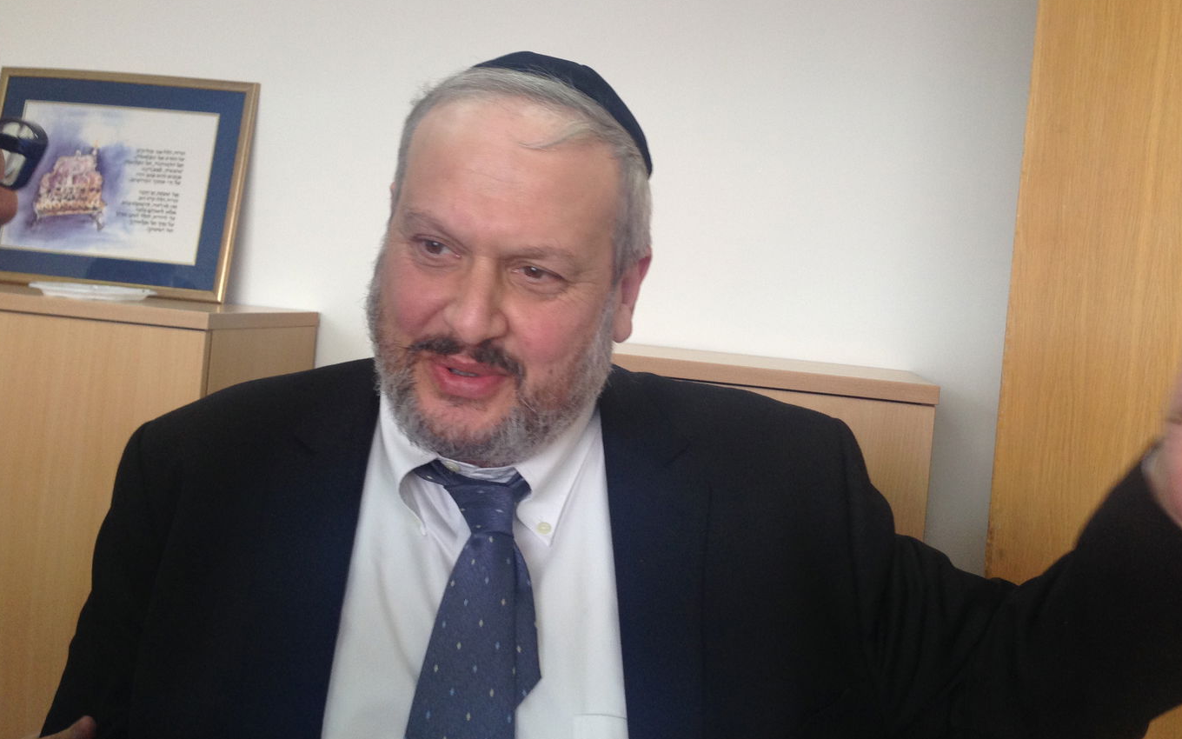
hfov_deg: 54.0
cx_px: 585
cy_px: 304
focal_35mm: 36
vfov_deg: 35.2
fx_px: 1160
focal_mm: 4.12
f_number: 2.4
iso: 100
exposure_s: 1/120
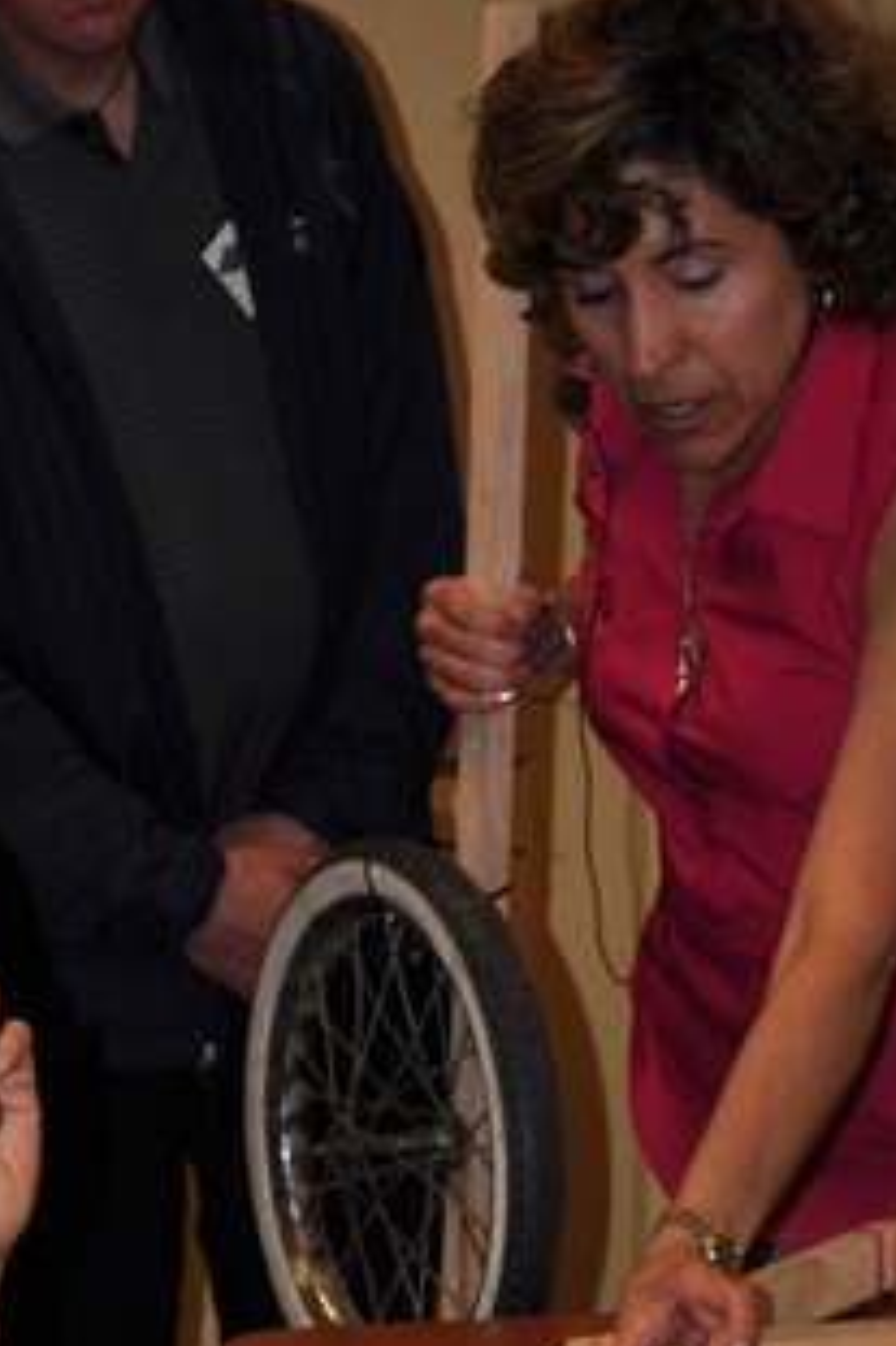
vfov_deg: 13.7
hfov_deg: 9.3
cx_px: 450
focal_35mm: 148
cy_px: 1372
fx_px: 5531
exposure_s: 1/60
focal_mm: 30
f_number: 4.2
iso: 200
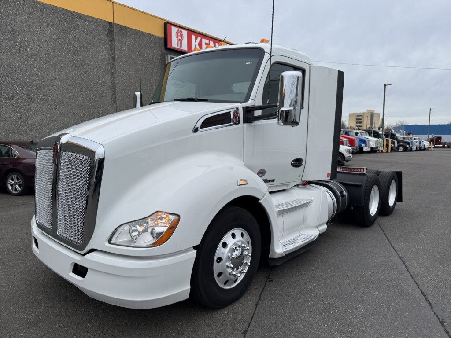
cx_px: 226
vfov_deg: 56.8
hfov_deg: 71.6
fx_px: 313
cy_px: 169
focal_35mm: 24
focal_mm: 6.76
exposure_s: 1/1366
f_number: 1.78
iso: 80
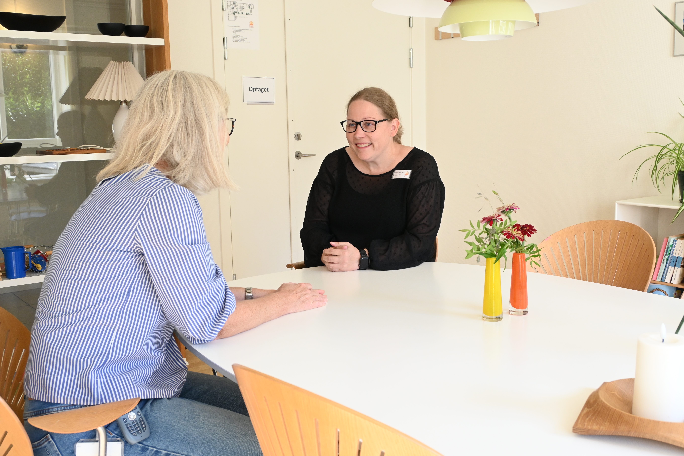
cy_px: 226
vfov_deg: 35.3
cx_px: 348
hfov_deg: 51.0
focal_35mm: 38
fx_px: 718
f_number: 6.3
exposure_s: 1/80
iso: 800
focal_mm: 24.5
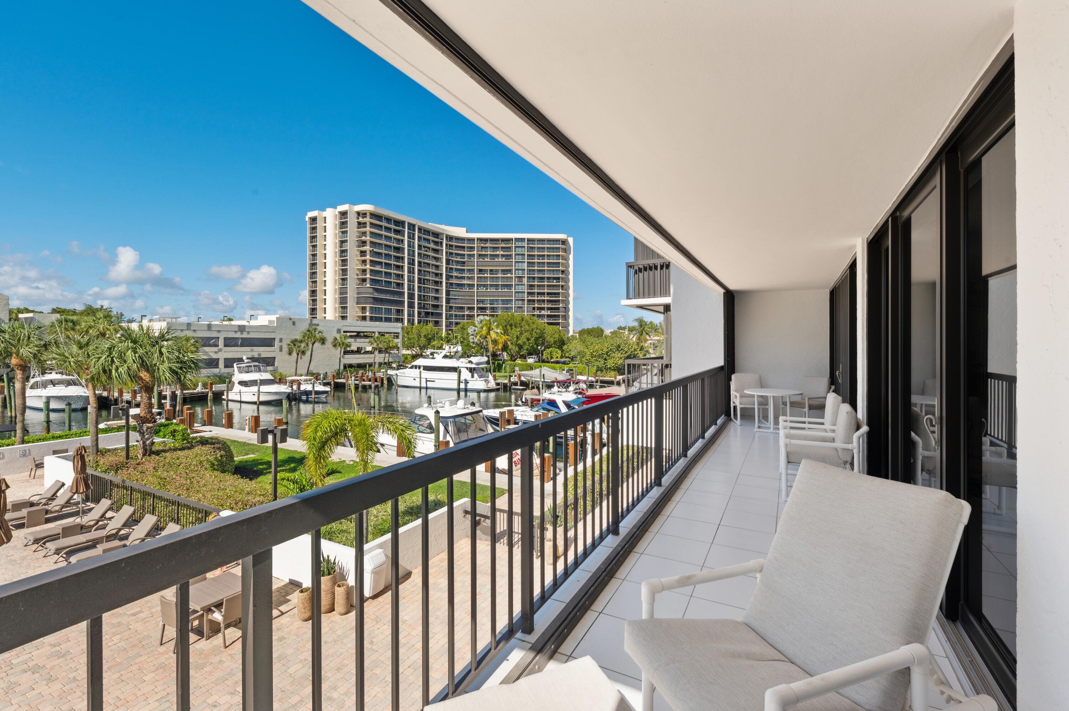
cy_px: 356
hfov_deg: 100.4
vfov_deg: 77.2
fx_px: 445
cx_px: 534
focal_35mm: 15
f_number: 11
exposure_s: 1/320
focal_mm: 15
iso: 100
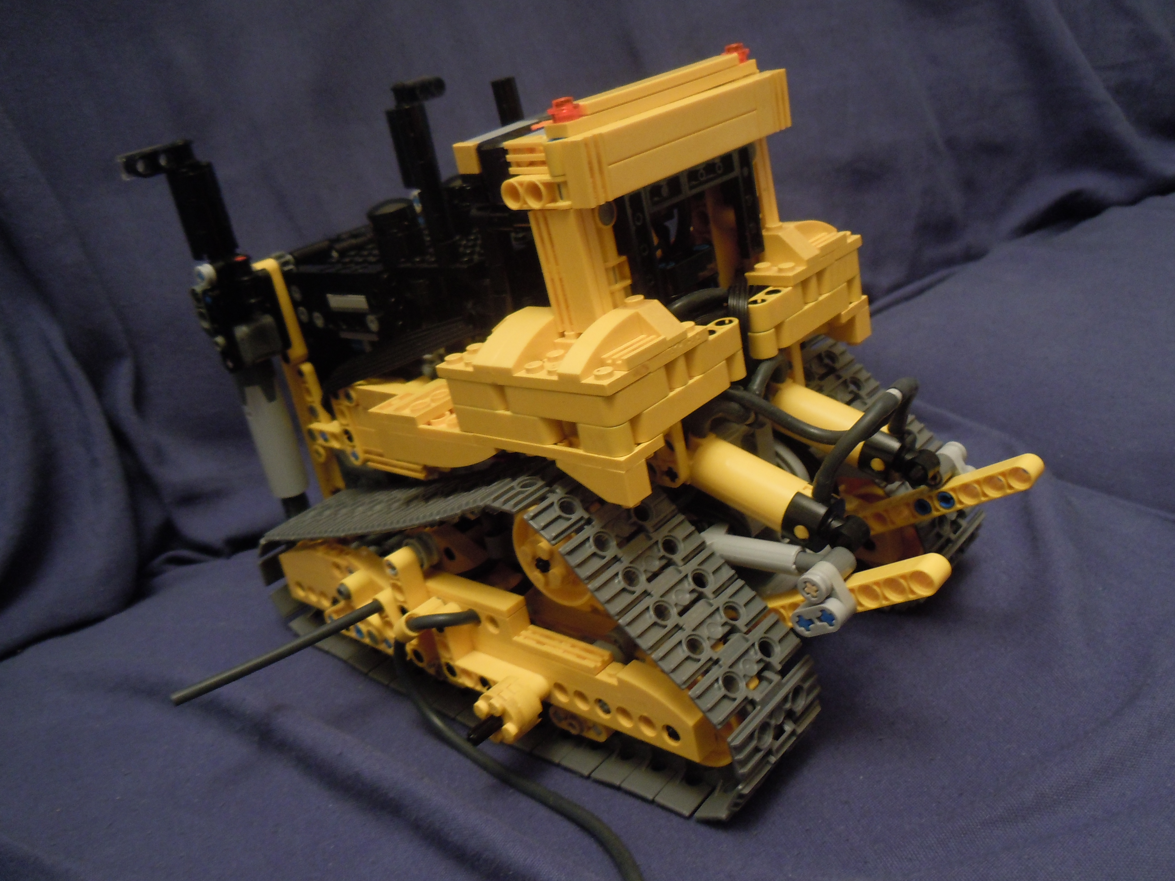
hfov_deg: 60.0
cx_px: 588
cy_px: 440
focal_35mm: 30
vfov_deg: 46.8
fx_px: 1018
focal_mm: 5.4
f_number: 3.5
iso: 320
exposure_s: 1/8
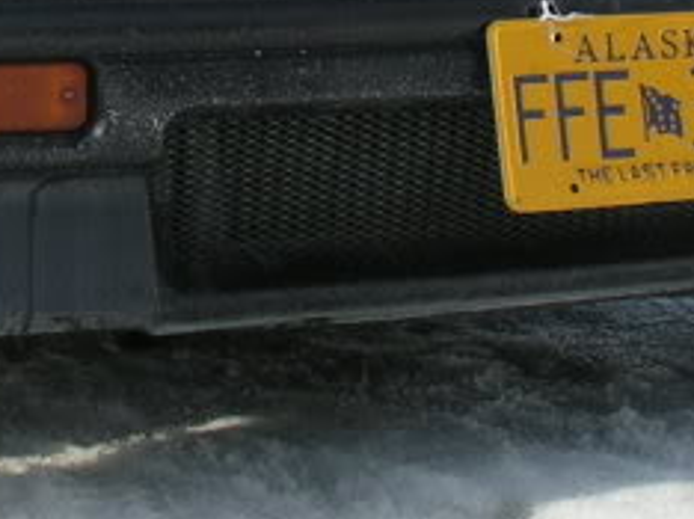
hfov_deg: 11.1
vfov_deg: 8.2
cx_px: 193
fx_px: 3565
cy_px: -128
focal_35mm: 178
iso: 50
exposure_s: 1/400
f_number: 6.3
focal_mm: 8
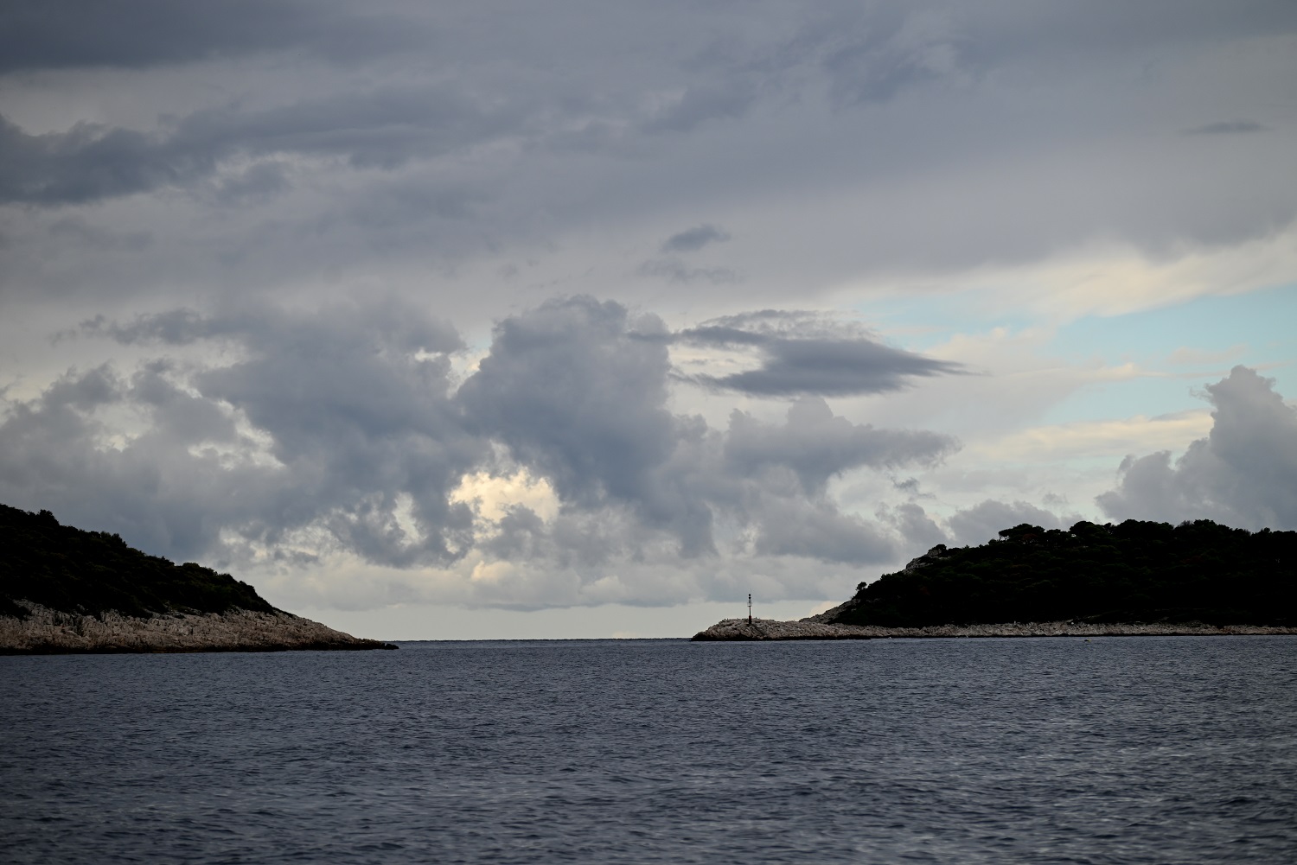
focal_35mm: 135
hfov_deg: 15.2
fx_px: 4865
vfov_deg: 10.2
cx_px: 648
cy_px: 432
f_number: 5.6
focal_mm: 135
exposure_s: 1/500
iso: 125
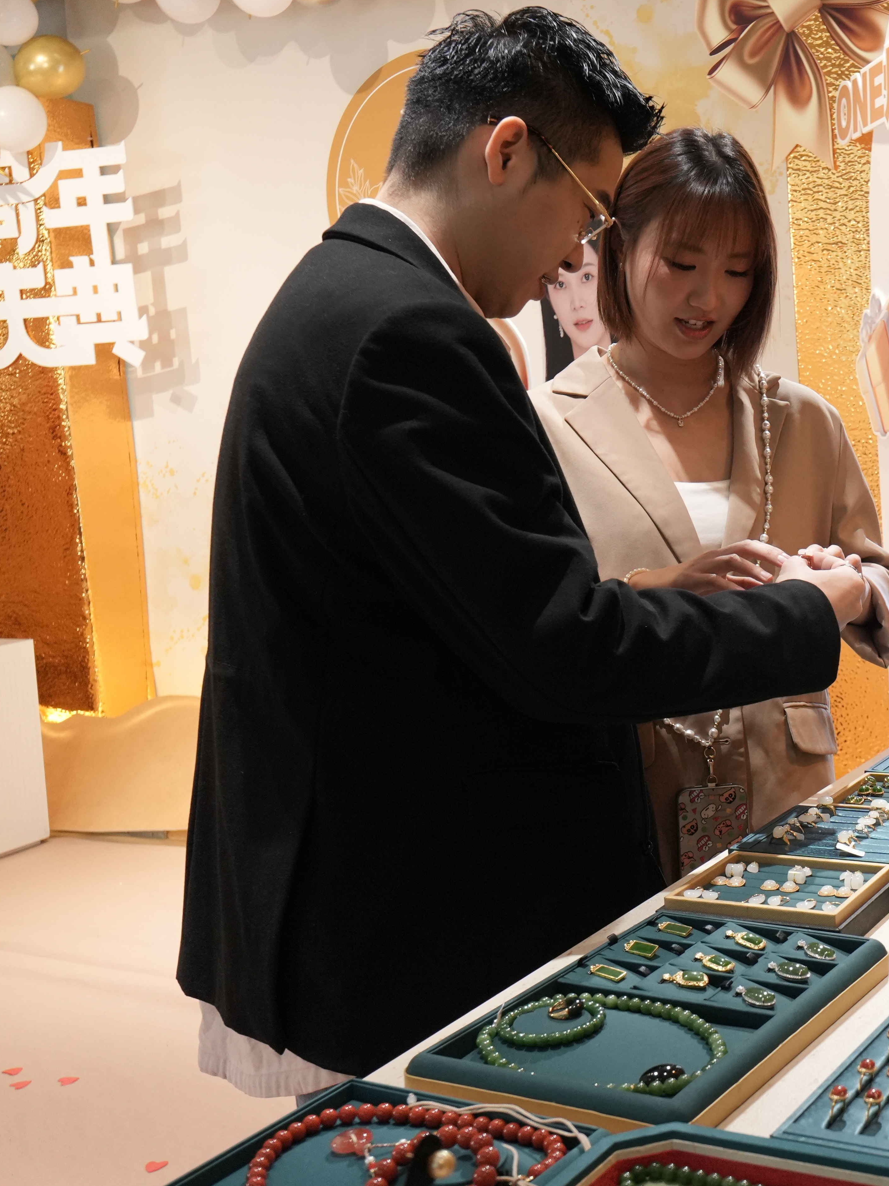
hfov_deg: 30.5
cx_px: 850
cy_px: 562
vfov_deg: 42.2
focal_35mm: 45
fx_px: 1534
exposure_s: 1/125
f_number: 5
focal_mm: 19
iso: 1250
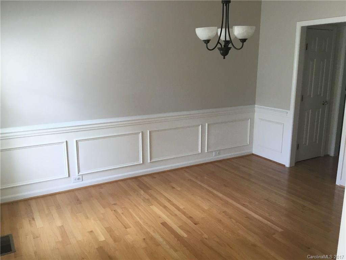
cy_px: 130
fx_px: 310
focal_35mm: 31
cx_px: 173
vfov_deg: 45.4
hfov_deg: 58.4
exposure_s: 1/30
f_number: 2.4
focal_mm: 3.3
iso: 40
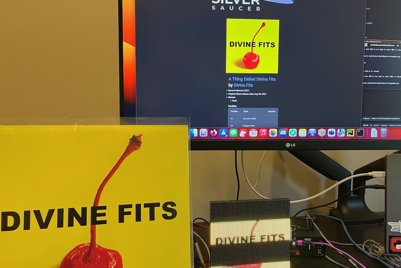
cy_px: 127
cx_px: 202
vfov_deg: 46.4
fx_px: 312
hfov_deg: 65.5
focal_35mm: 28
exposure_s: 1/69
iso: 125
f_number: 1.6
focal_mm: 5.1
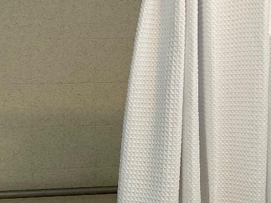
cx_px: 57
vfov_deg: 21.8
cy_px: 139
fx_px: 524
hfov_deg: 28.4
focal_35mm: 67
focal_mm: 3
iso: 100
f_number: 1.8
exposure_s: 1/60
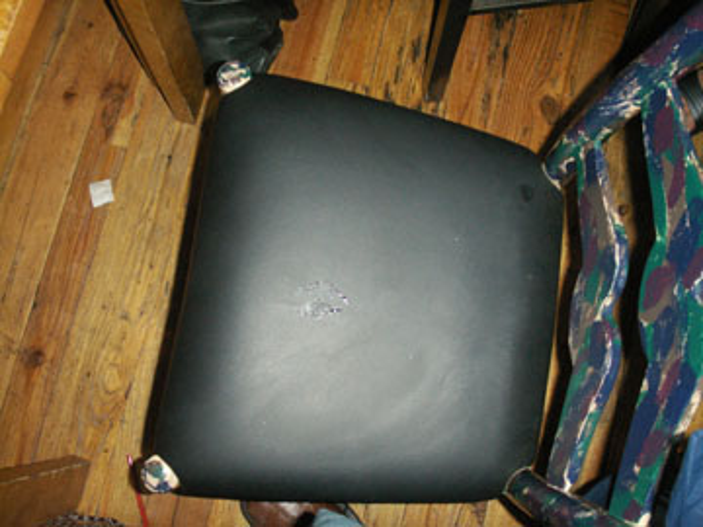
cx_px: 352
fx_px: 751
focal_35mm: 37
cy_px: 264
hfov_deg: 50.1
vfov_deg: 38.7
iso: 160
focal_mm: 7.7
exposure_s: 1/40
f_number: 3.5
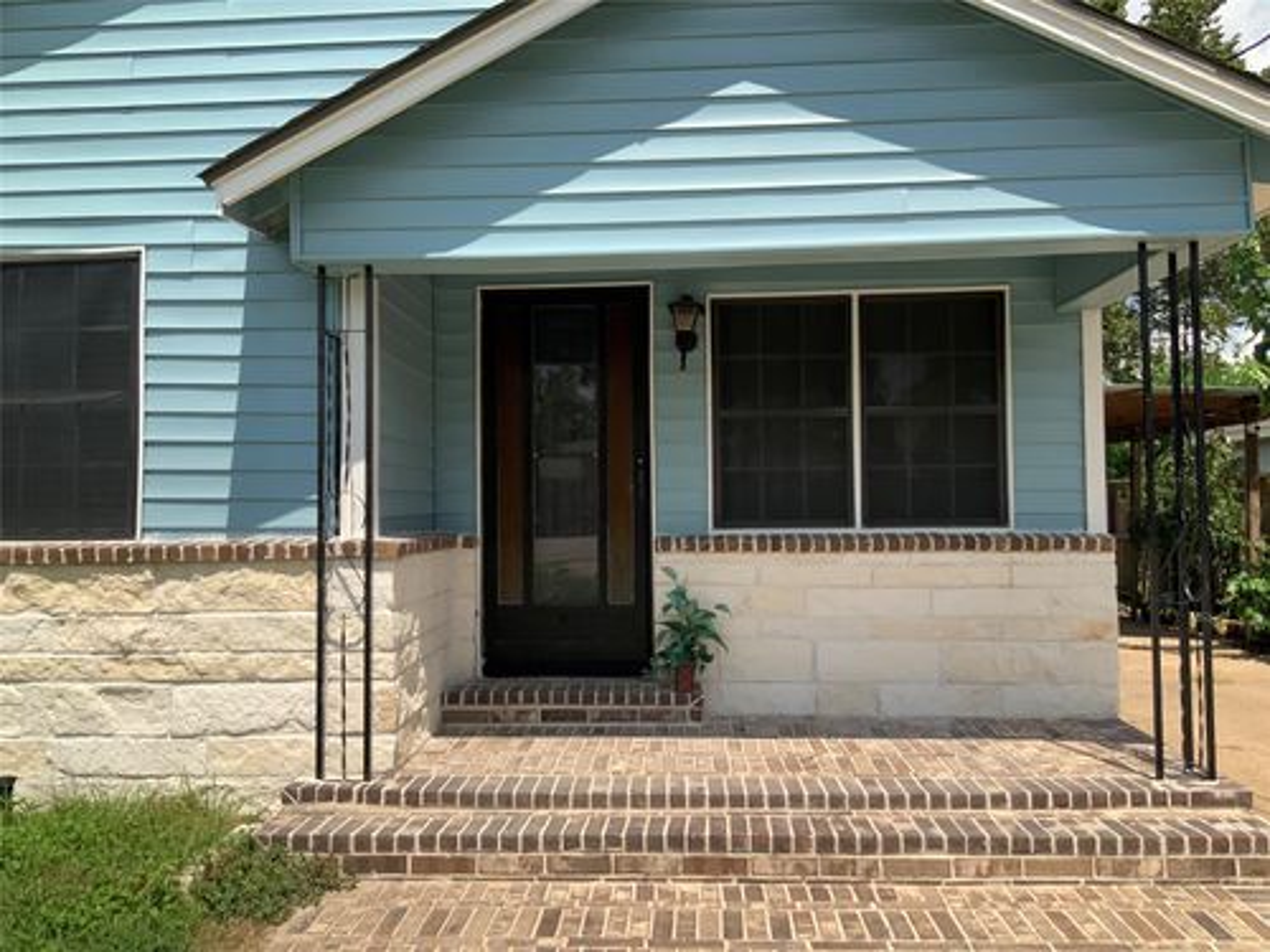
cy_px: 476
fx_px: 1064
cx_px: 635
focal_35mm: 29
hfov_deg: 61.7
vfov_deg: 48.2
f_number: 1.8
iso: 16
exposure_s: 1/2227
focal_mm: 3
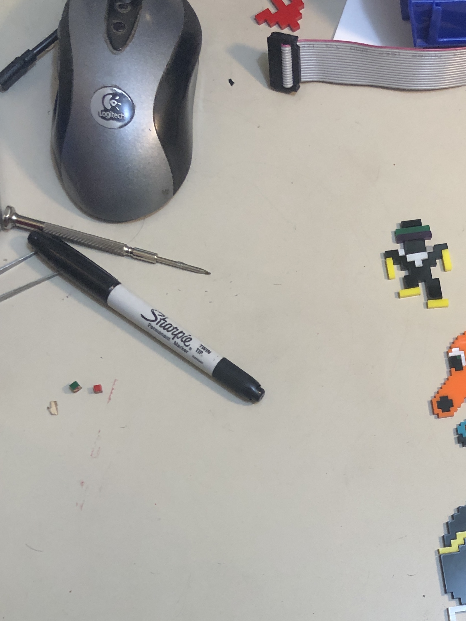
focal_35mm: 52
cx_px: 376
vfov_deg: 34.8
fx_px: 933
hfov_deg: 27.4
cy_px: 553
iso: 32
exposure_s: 1/30
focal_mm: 4
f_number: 1.8
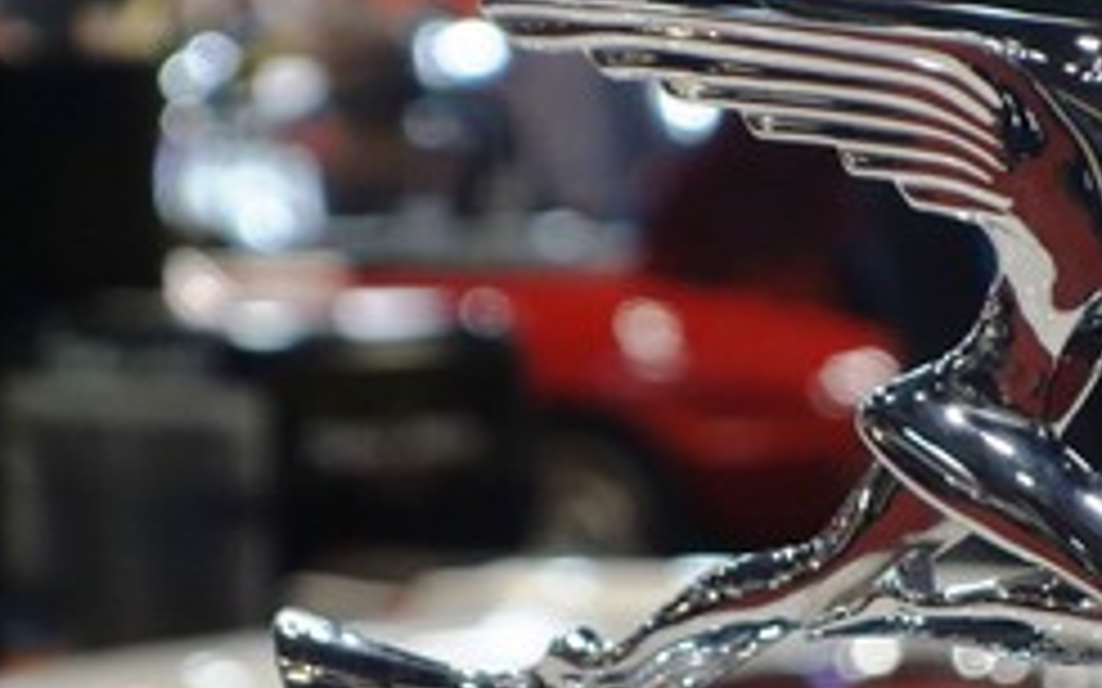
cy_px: 531
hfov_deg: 9.2
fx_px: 6816
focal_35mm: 227
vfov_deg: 5.8
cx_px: 706
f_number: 4.5
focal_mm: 33.9
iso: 800
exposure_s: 1/60
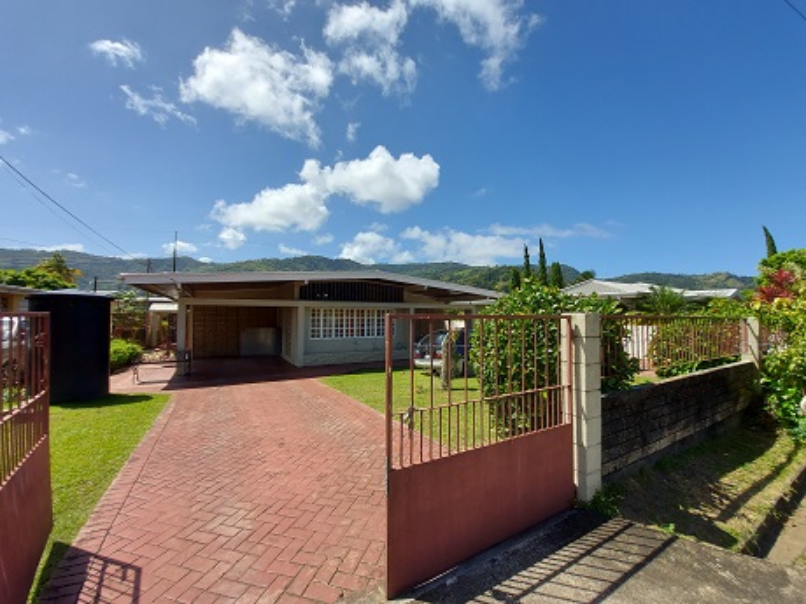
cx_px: 403
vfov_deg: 89.9
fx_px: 303
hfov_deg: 106.2
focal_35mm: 13
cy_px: 302
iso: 50
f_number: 2.2
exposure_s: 1/1995
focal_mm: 1.74
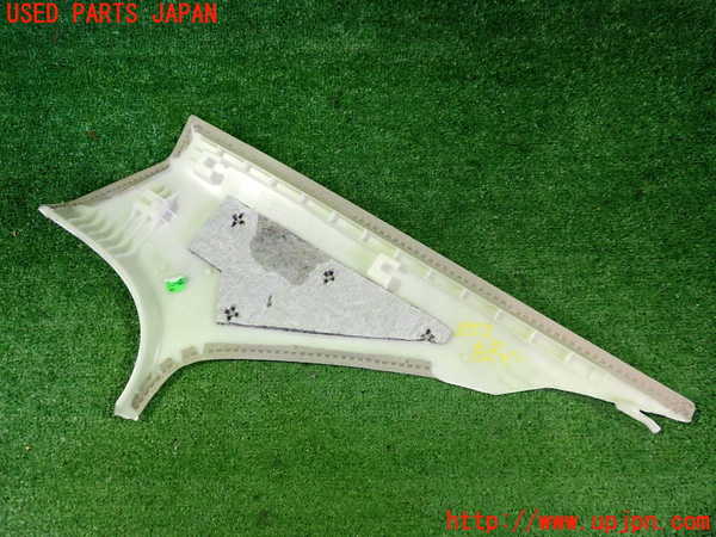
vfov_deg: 46.8
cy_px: 268
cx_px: 358
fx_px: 621
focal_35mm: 30
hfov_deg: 60.0
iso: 500
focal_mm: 5.4
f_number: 2.3
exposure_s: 1/30
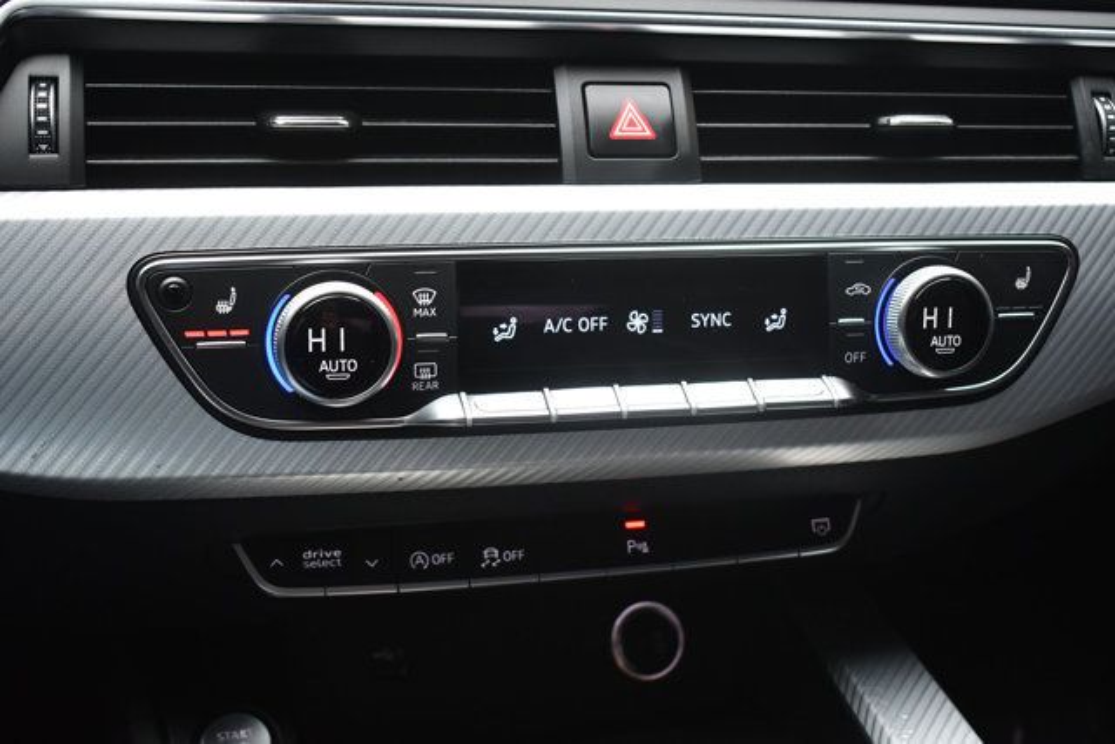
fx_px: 1394
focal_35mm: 45
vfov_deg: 29.9
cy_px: 372
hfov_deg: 43.6
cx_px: 558
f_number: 4.2
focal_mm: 30
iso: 1100
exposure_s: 1/125
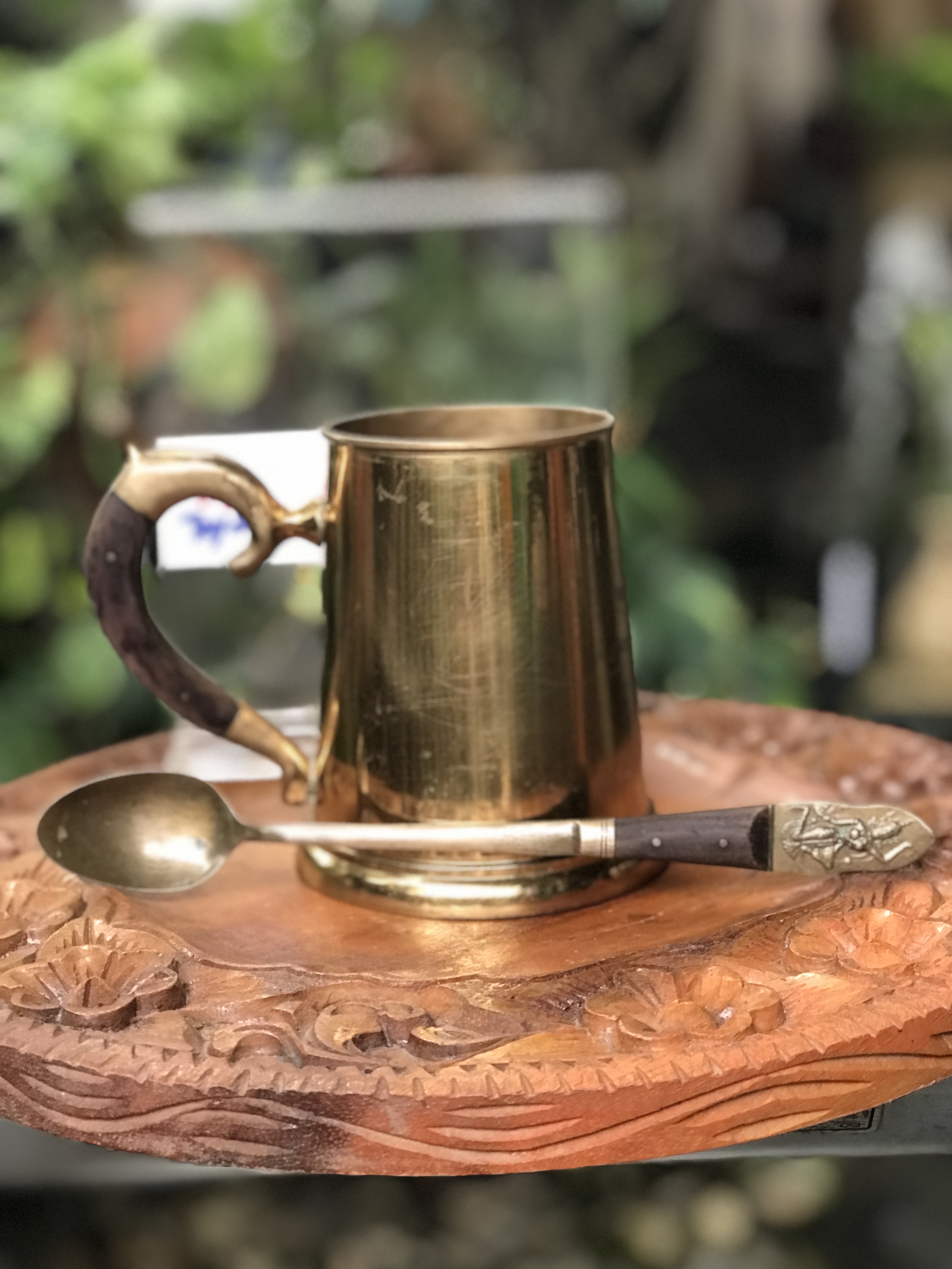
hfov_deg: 25.7
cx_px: 476
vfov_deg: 33.8
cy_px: 634
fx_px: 2090
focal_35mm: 57
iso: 200
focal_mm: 6.6
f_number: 2.8
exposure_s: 1/50
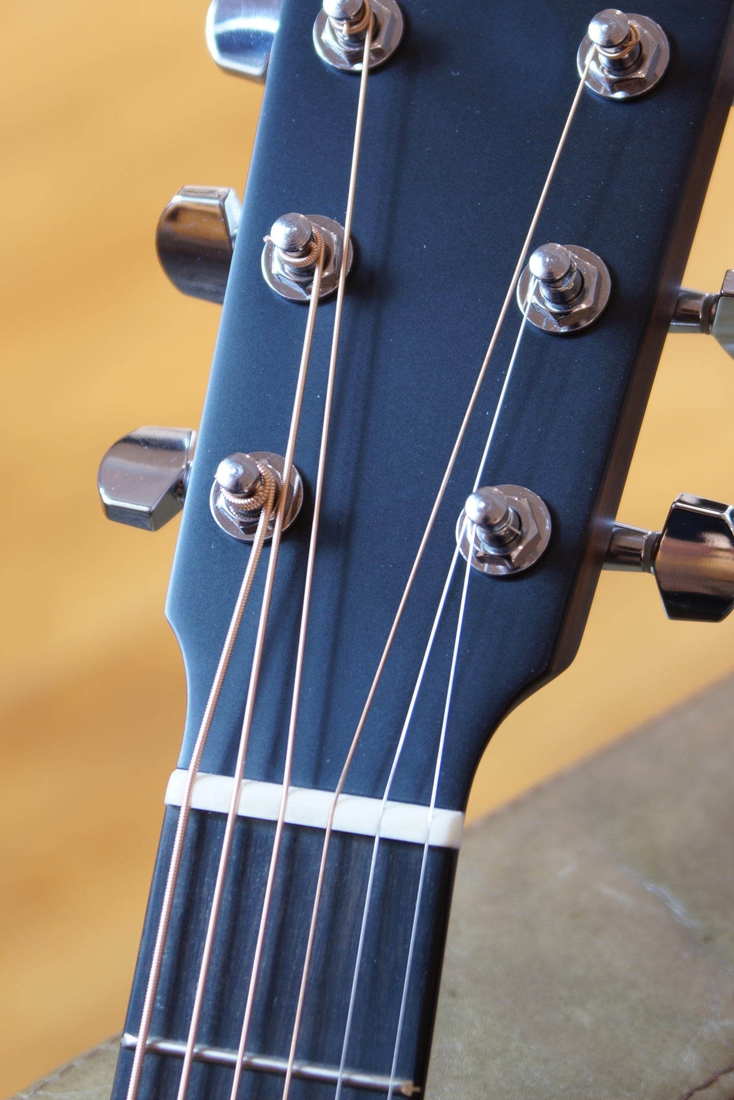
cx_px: 479
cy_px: 412
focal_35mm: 154
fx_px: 4708
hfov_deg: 8.9
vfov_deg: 13.3
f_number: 4.5
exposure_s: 1/5
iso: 100
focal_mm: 70
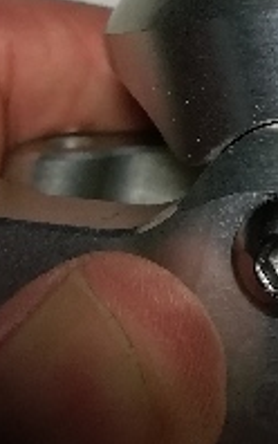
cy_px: 103
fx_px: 1077
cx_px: 473
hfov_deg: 13.4
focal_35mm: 89
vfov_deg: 23.0
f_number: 2.2
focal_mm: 3.46
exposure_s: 1/50
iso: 64
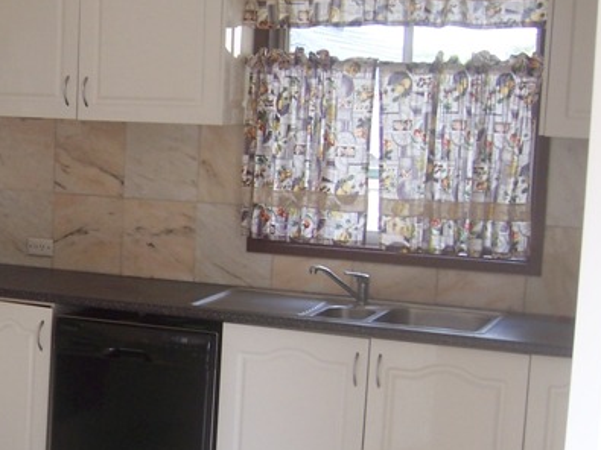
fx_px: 1267
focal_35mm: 73
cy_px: 281
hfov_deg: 25.5
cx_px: 12
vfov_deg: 20.1
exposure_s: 1/100
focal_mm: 6.2
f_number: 2.8
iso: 80
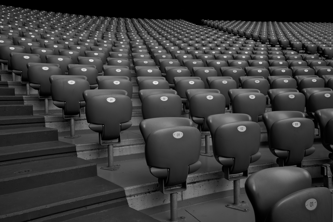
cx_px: 166
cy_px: 111
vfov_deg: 46.4
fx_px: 259
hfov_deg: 65.5
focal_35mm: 28
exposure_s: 1/125
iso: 200
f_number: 7.1
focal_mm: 28
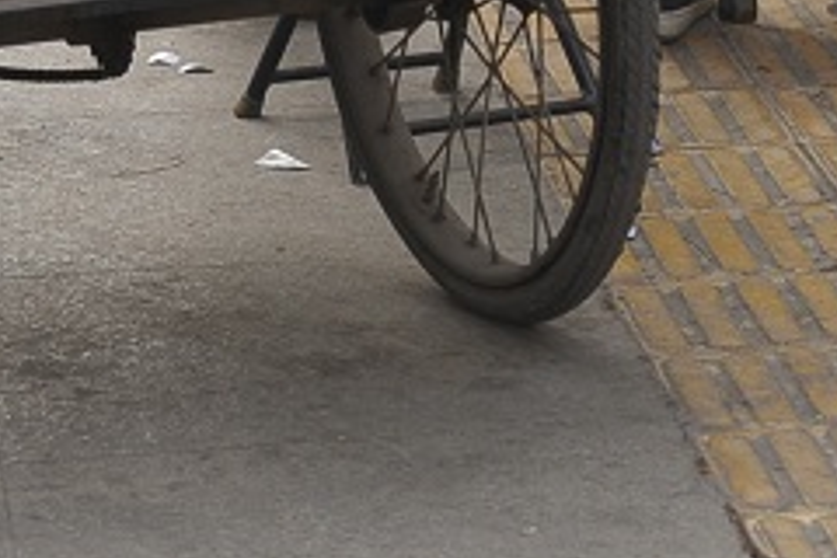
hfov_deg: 7.6
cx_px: 1053
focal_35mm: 268
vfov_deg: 5.1
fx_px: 6231
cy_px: 246
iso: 200
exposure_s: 1/160
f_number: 6.3
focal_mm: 72
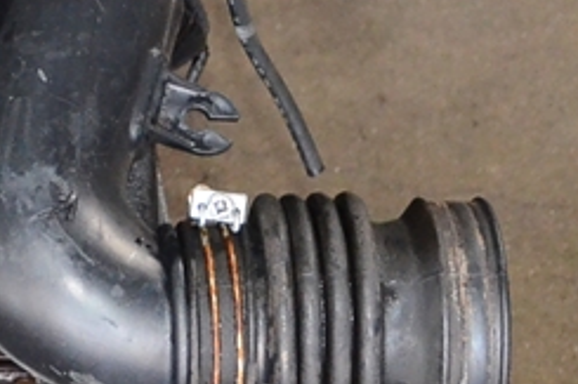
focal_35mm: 264
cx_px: -474
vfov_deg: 5.2
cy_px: -35
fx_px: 4228
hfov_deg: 7.6
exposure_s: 1/160
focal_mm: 35
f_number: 4.2
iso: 2500
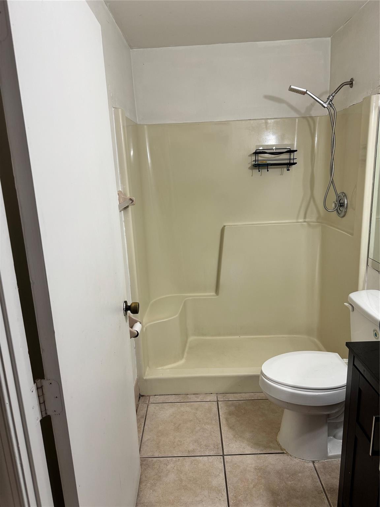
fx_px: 351
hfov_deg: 56.8
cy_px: 254
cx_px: 190
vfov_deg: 71.6
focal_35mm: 24
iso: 160
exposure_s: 1/120
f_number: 1.78
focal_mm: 6.76
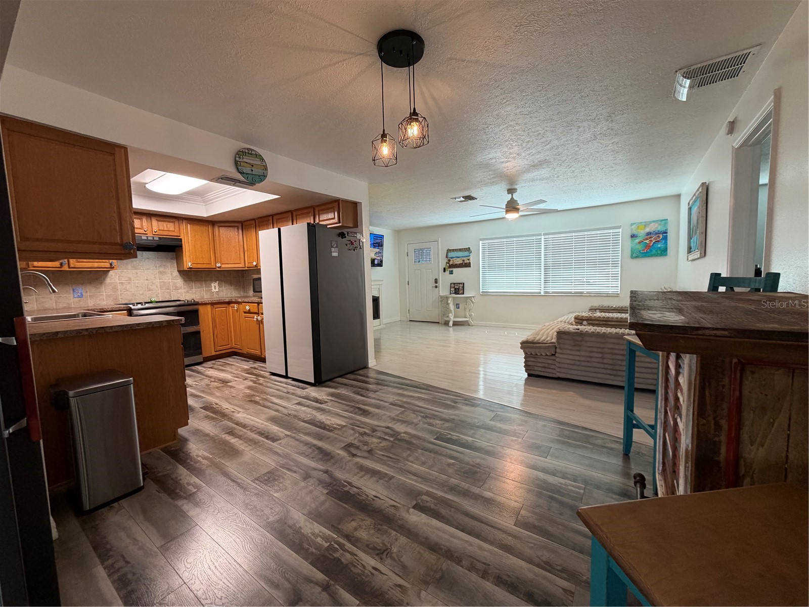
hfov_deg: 102.1
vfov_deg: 85.7
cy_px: 304
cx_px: 404
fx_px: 327
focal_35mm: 14
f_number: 2.2
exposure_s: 1/60
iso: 200
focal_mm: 2.22
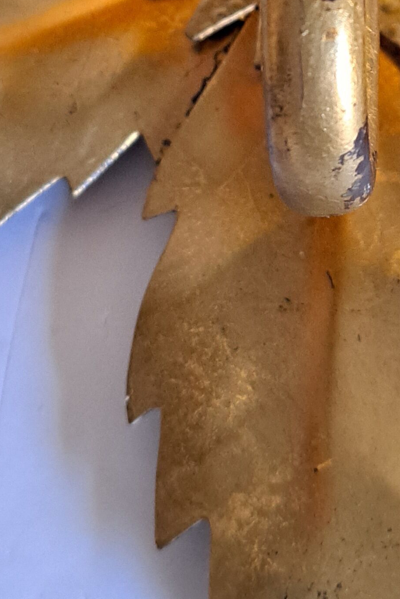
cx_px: 312
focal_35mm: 84
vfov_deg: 22.8
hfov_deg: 16.2
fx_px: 1400
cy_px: -52
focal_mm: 5.23
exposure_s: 1/25
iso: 320
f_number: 1.8
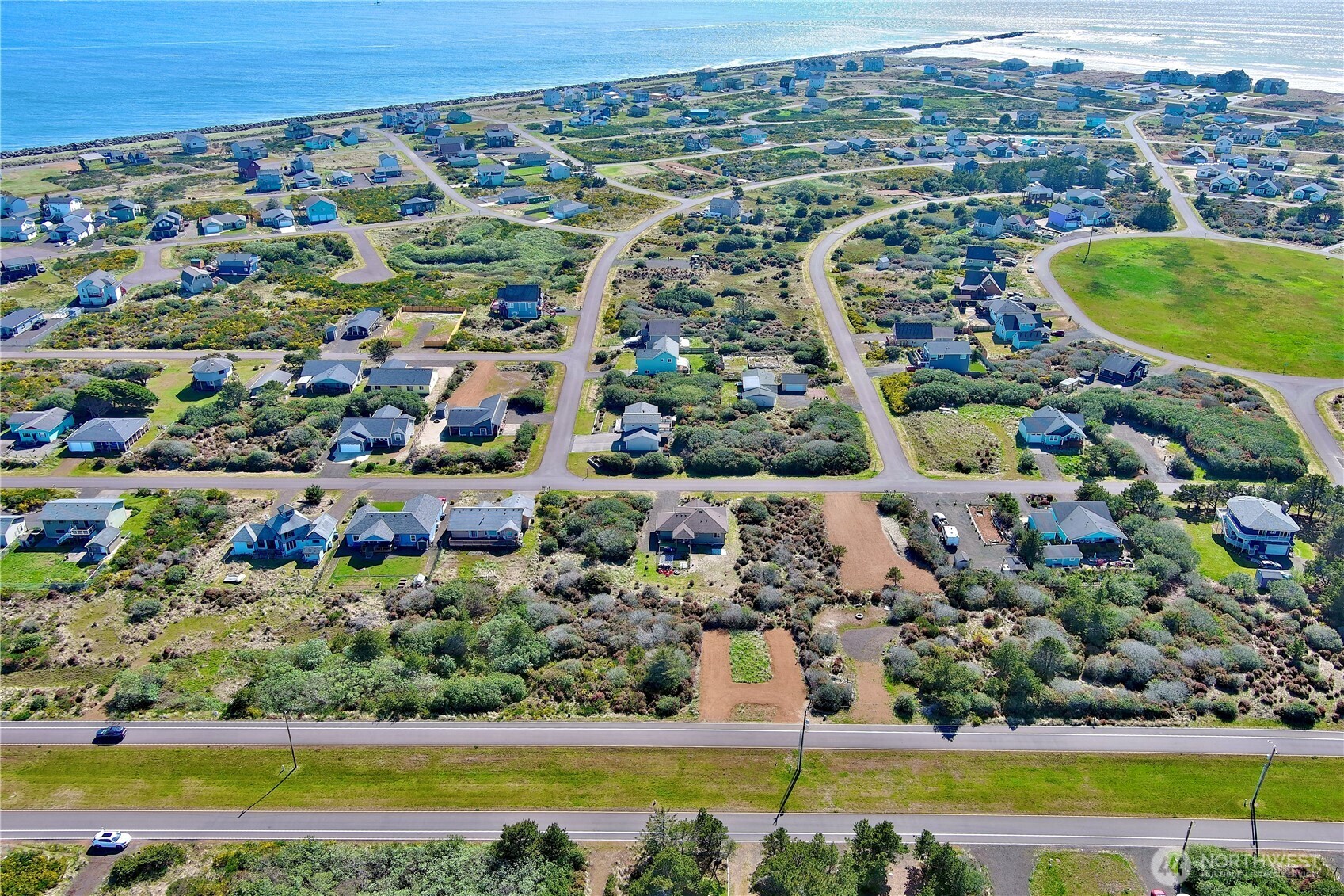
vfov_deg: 45.0
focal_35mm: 29
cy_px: 448
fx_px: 1082
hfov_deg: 63.7
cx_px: 672
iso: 100
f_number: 2.8
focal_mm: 10.57
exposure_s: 1/709
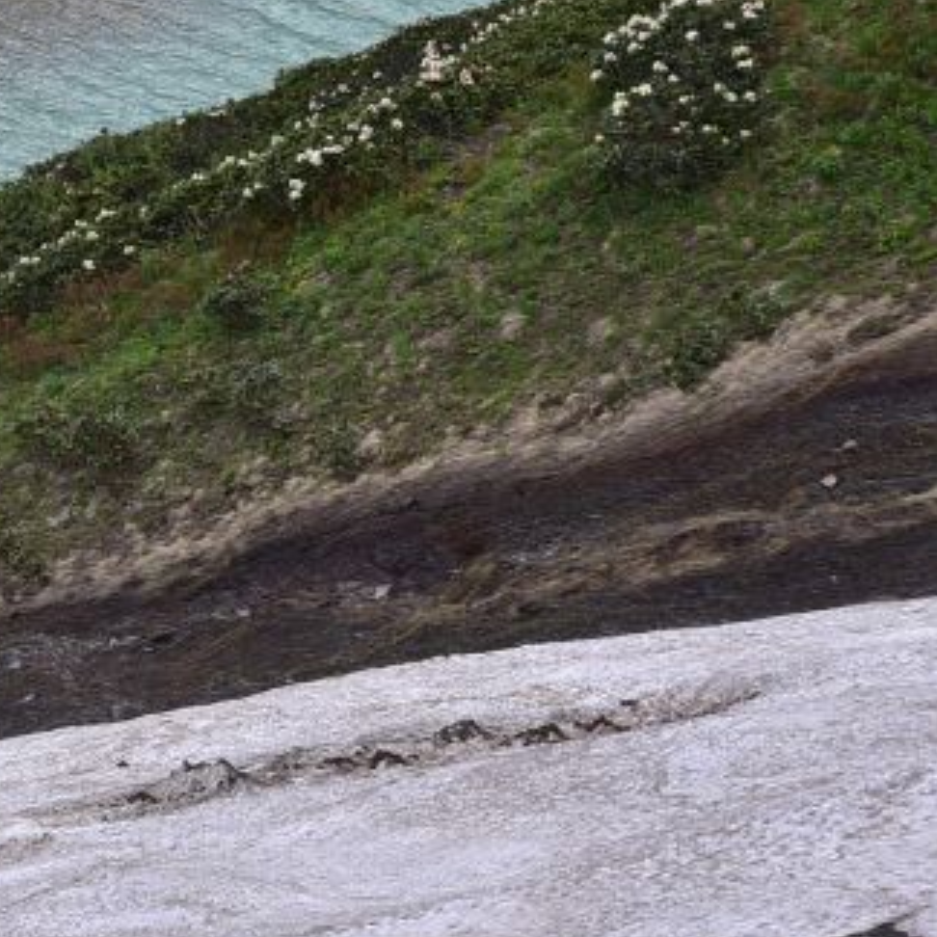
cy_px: 704
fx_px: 5849
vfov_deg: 9.1
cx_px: -940
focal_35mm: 191
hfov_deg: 8.7
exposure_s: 1/125
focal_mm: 56
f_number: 9
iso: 320
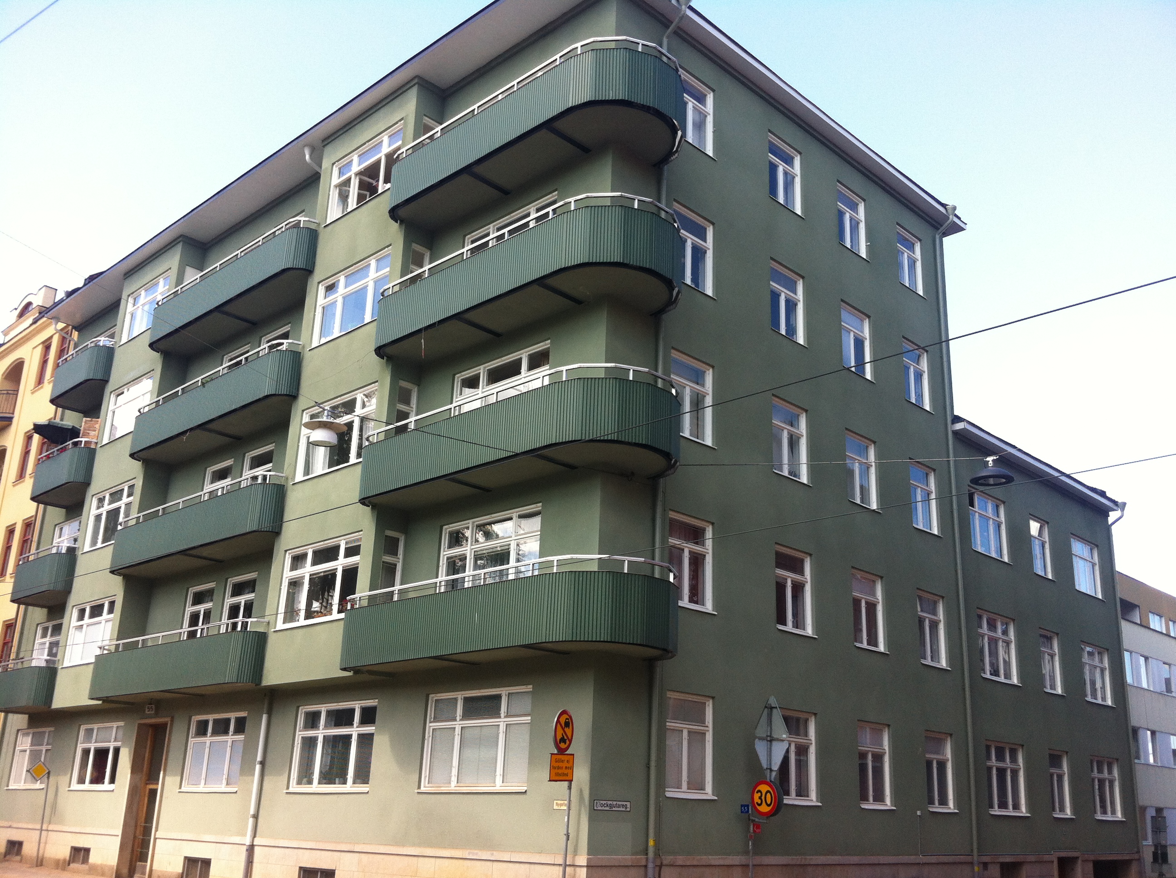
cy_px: 439
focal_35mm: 35
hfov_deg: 52.7
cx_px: 588
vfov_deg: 40.6
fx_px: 1187
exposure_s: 1/275
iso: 80
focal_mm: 3.85
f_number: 2.8
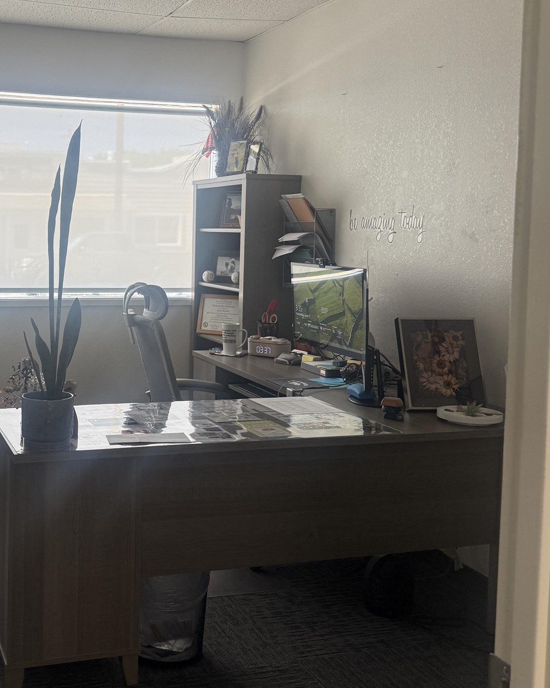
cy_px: 284
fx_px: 855
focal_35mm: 42
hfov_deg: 34.6
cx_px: 113
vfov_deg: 43.7
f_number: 1.78
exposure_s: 1/130
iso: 80
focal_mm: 6.76
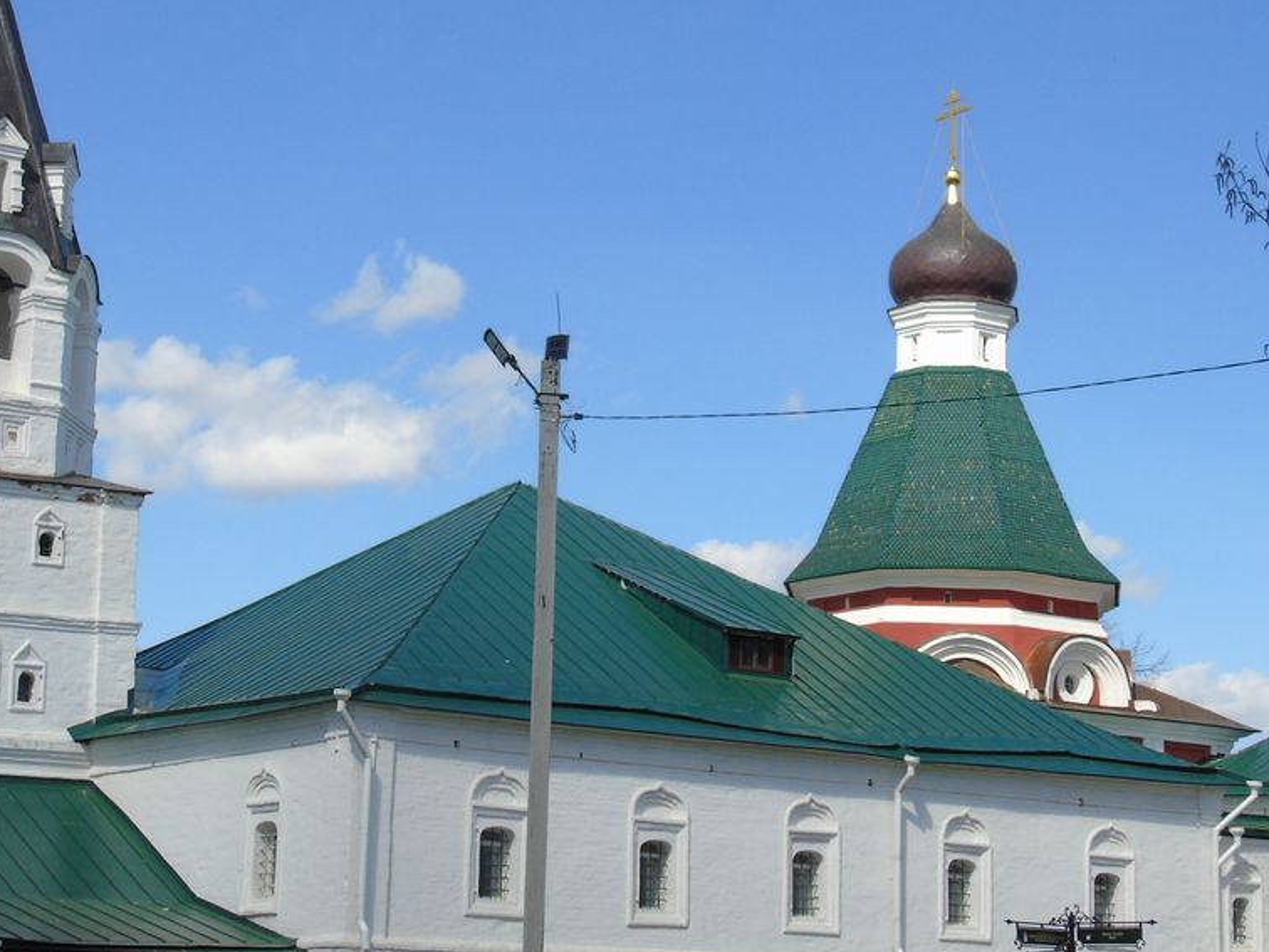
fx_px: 2676
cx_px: 624
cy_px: 405
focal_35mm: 73
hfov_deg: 26.7
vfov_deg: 20.2
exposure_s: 1/800
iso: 80
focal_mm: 8.2
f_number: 4.1
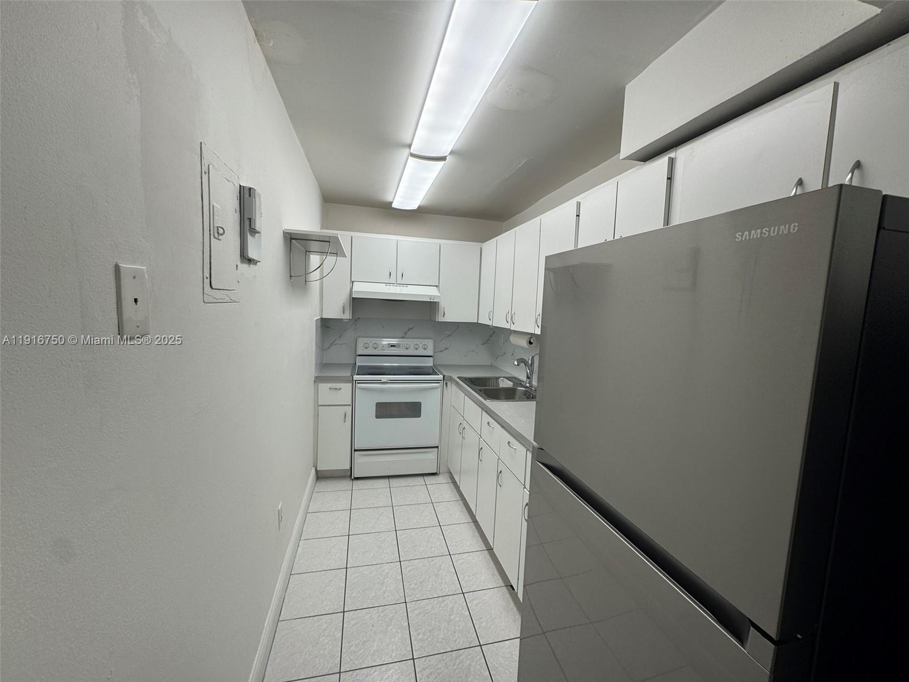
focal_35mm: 14
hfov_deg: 102.1
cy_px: 341
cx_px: 454
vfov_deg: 85.7
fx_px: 368
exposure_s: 1/150
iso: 40
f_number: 2.2
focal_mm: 2.22
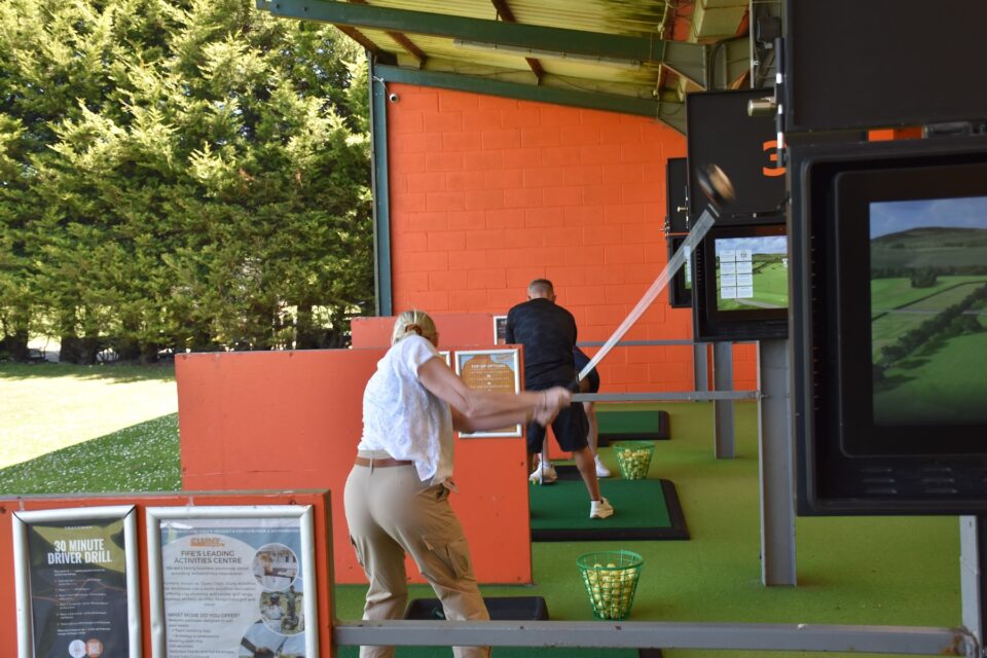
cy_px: 329
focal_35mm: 40
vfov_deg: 33.0
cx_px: 494
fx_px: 1110
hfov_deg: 47.9
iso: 400
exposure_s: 1/125
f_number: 5.6
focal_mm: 27
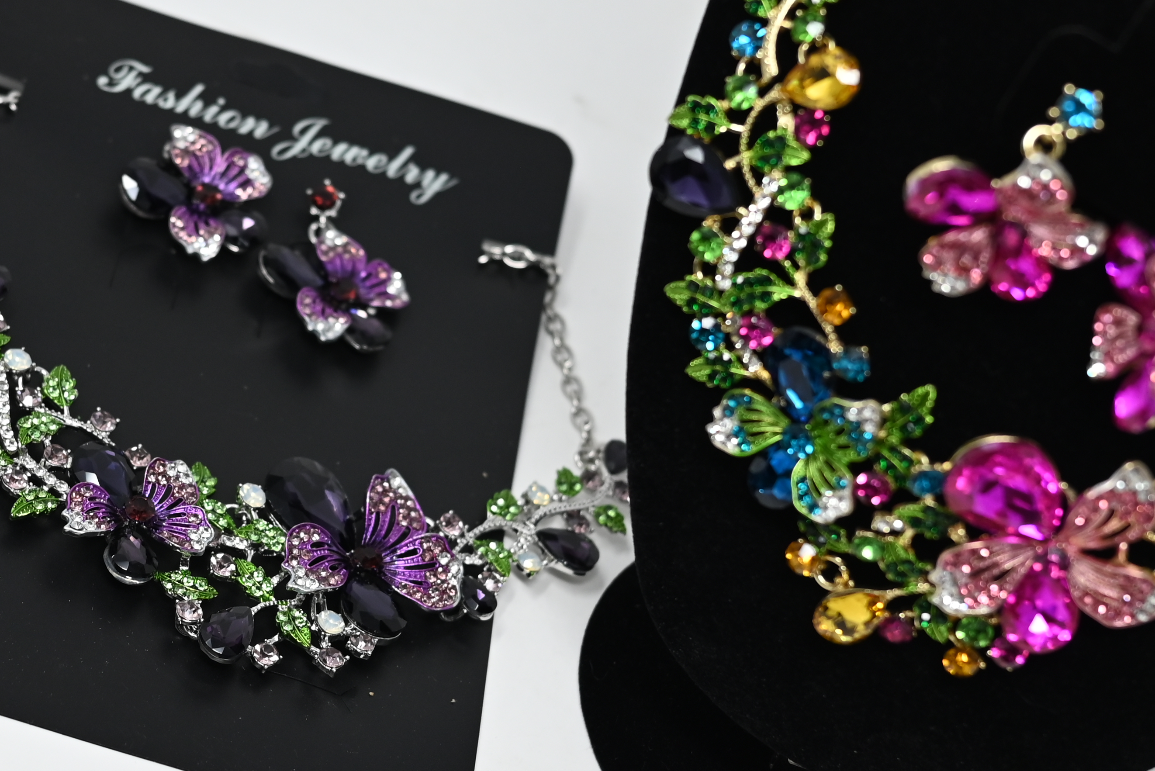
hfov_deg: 22.2
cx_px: 310
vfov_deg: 15.0
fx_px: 2921
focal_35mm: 91
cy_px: 428
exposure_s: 1/250
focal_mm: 40
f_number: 4
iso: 400
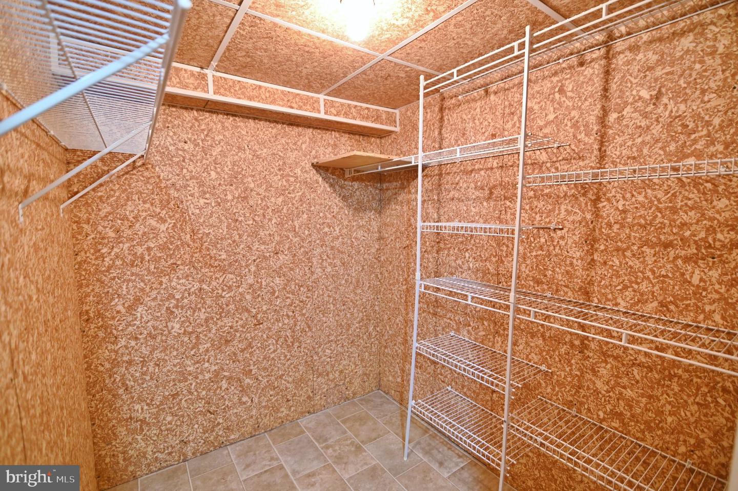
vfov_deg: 73.7
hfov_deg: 96.8
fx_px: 328
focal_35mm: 16
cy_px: 246
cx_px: 369
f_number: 2.8
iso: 1400
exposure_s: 1/125
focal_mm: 16
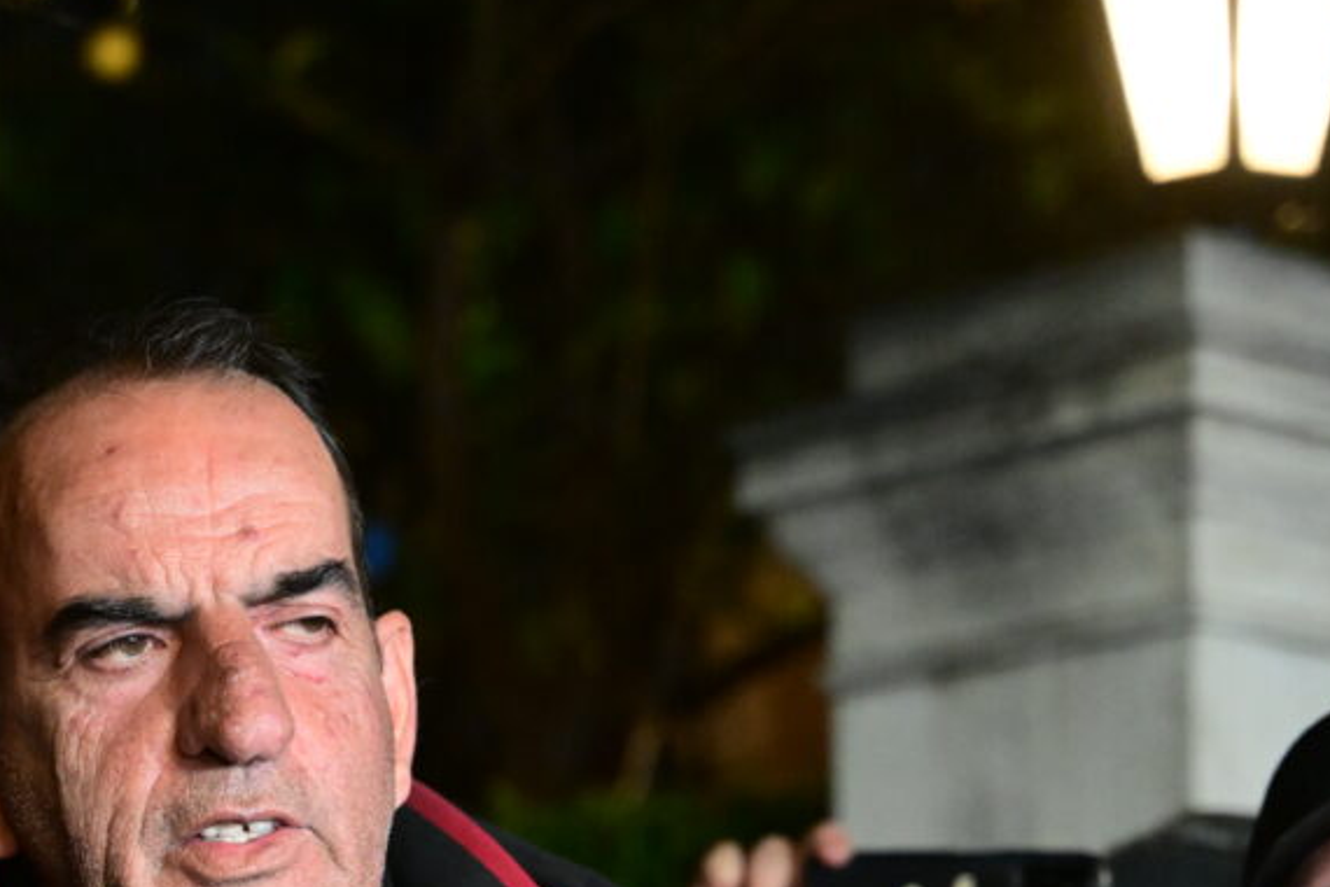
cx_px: 257
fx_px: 5837
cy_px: 733
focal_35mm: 158
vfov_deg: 8.7
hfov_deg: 12.9
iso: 8000
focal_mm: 75
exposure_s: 1/320
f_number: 3.5
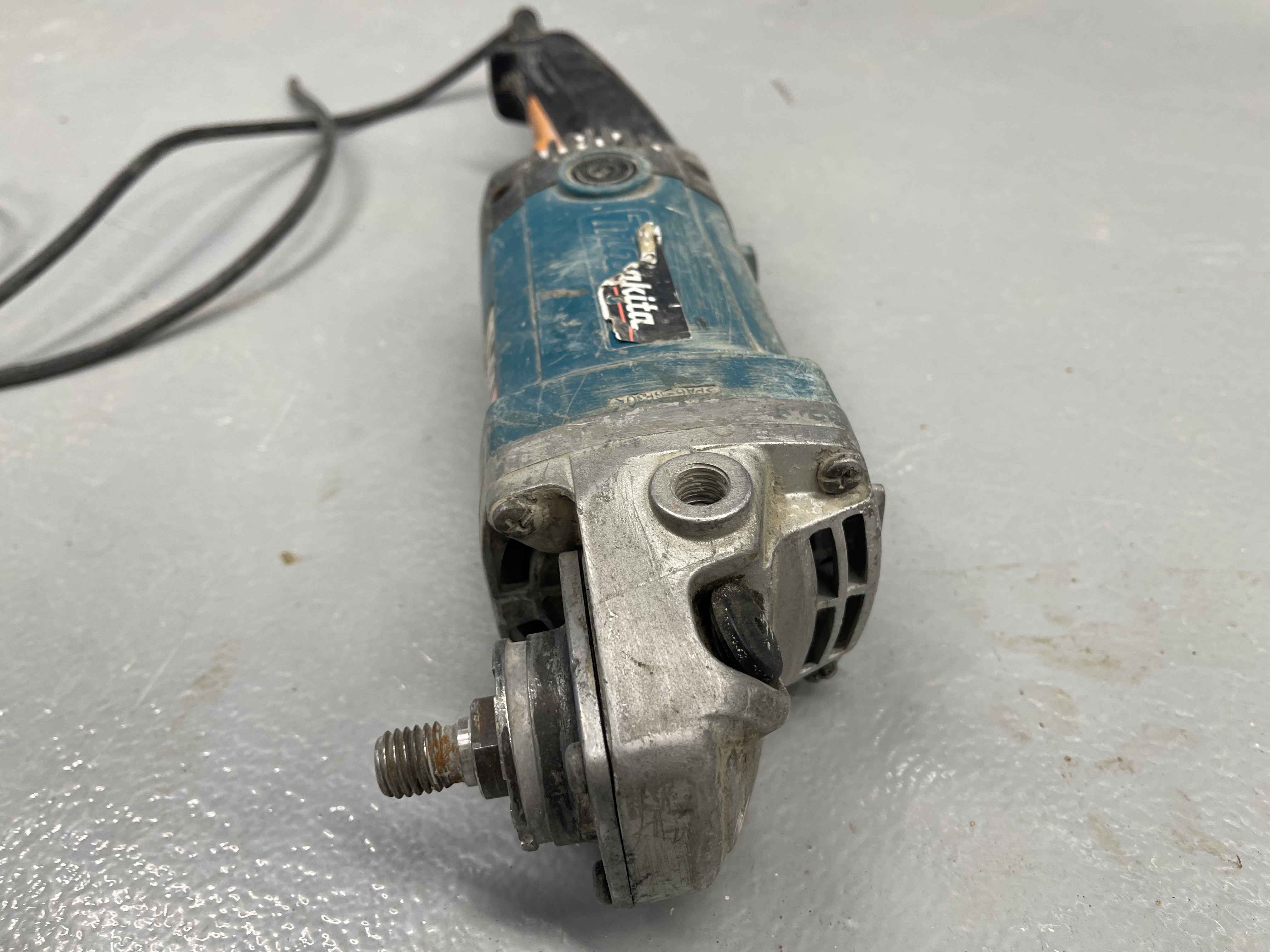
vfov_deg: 54.9
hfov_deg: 69.4
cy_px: 476
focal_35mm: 25
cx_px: 635
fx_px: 917
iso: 80
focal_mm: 5.1
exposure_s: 1/100
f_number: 1.6
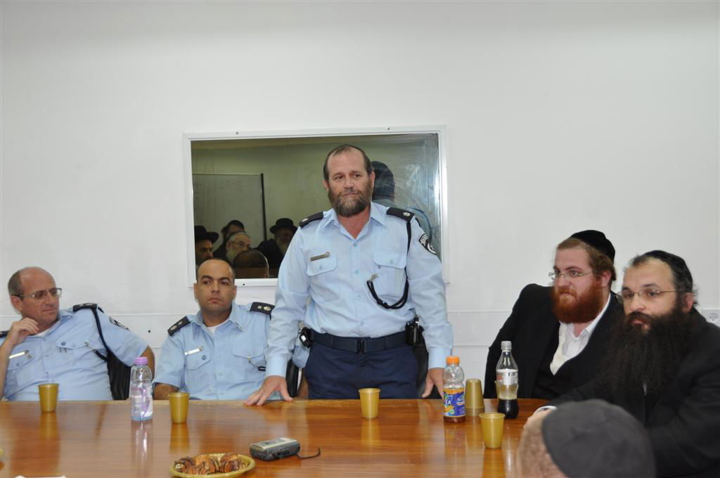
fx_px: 959
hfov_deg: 41.2
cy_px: 239
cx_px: 360
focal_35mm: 48
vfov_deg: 28.0
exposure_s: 1/60
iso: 400
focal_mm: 32
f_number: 4
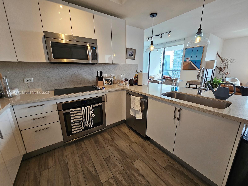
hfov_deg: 106.2
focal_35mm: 13
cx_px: 124
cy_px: 93
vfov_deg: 89.9
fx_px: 93
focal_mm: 2.2
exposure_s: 1/60
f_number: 2.2
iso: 125
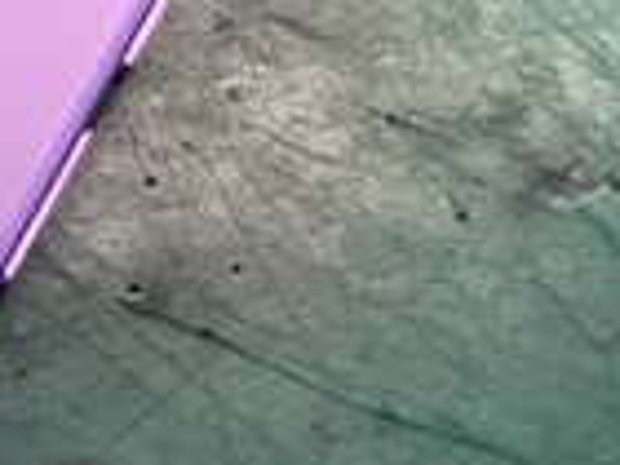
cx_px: -926
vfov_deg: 9.4
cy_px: 173
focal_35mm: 158
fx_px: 2830
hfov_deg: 10.5
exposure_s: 1/100
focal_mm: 5.1
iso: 64
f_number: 1.6
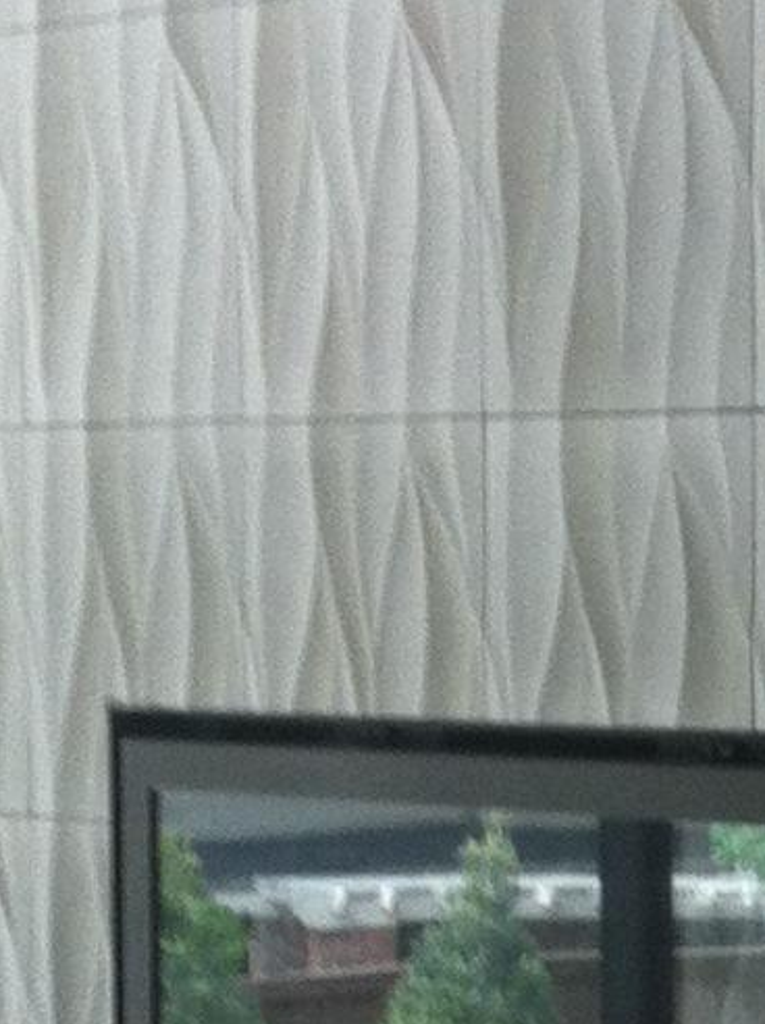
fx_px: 5438
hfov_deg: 7.8
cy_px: 1242
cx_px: 1308
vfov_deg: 10.6
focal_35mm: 184
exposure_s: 1/24
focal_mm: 3.85
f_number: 2.8
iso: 80
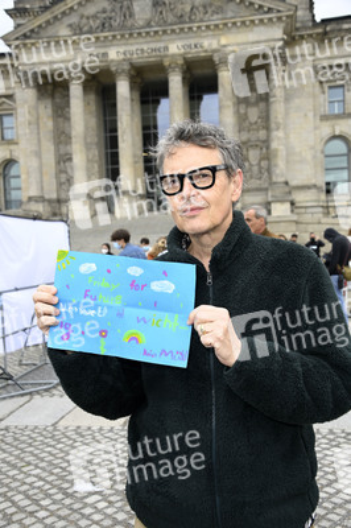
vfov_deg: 48.5
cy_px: 264
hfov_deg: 33.3
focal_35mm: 40
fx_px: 586
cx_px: 176
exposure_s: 1/250
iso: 400
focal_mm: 40
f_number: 6.3
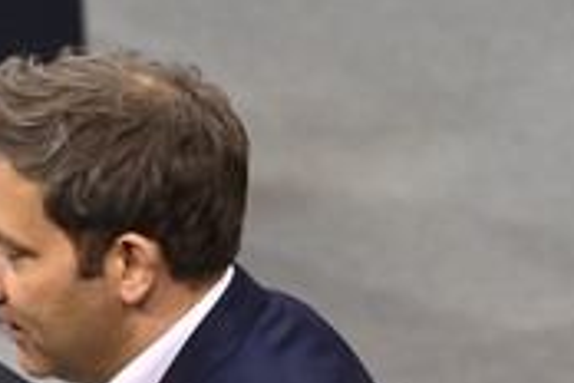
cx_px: -31
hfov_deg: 3.5
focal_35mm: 597
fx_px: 9518
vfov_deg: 2.3
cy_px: 429
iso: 10000
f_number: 5.6
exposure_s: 1/320
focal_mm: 230
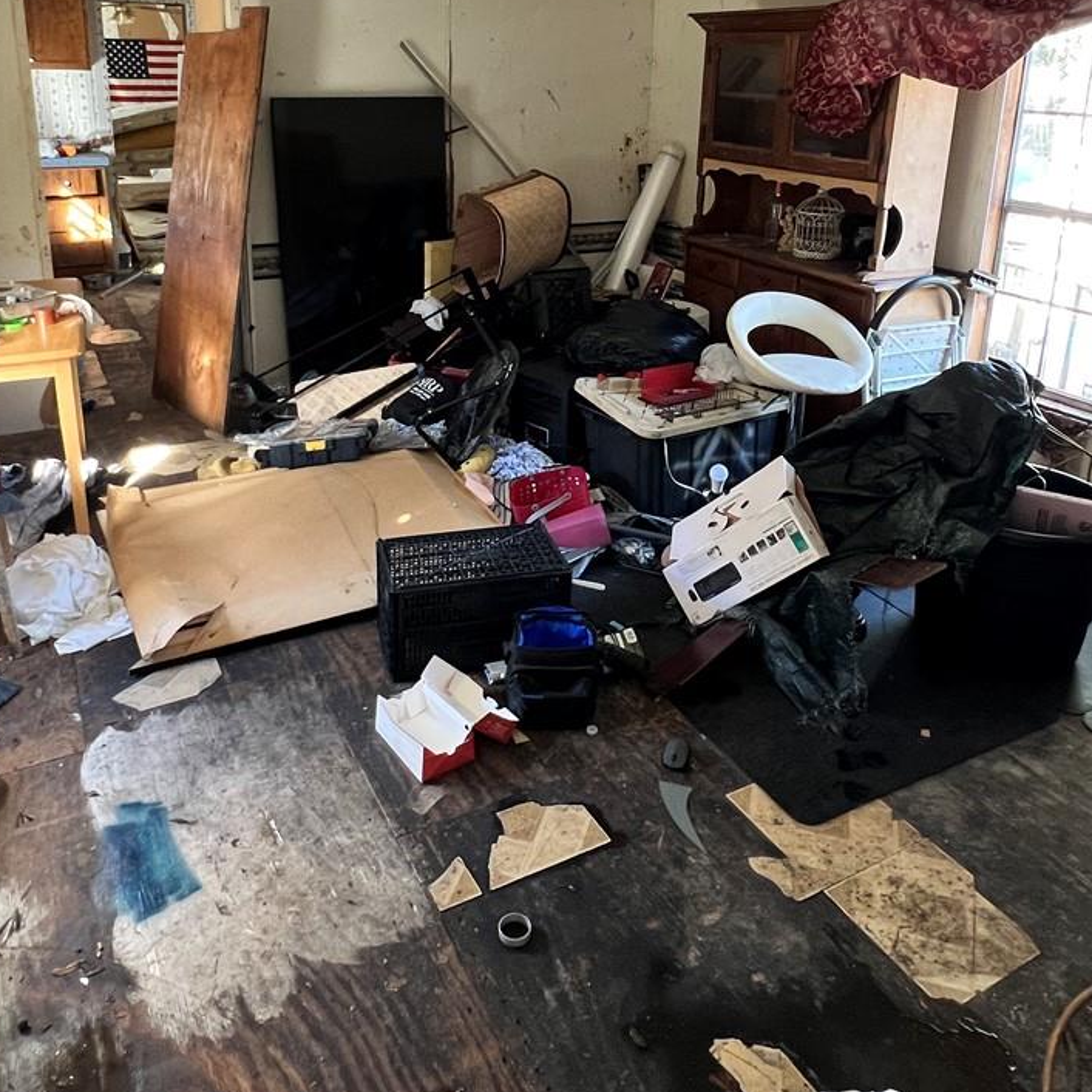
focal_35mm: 26
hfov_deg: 60.9
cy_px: 337
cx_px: 548
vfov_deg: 59.1
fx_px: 928
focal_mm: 1.57
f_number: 1.8
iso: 250
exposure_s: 1/69
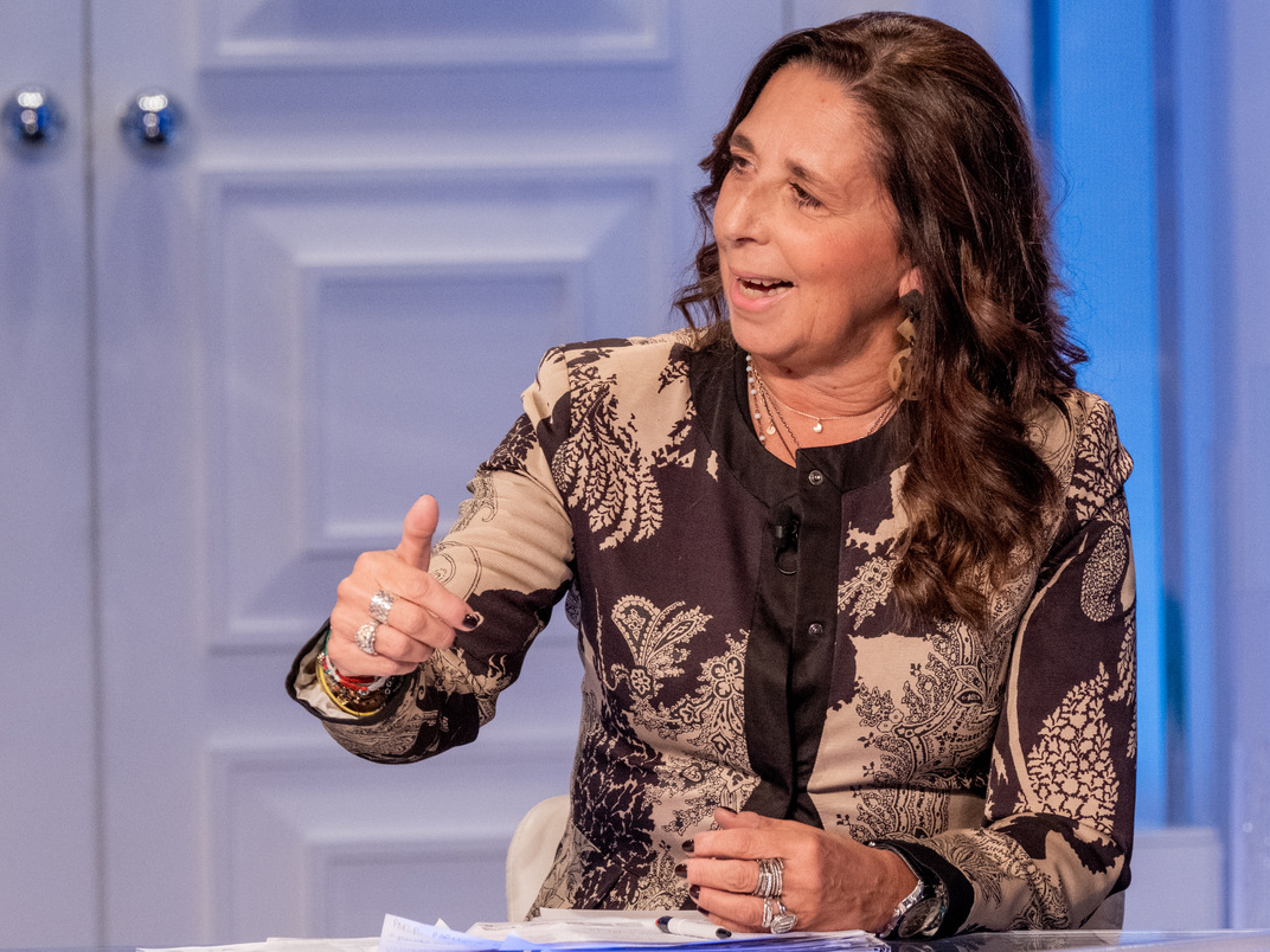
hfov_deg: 5.0
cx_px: 720
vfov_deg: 3.7
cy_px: 467
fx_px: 14602
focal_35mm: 398
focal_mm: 211
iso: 3200
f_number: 7.1
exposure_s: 1/280
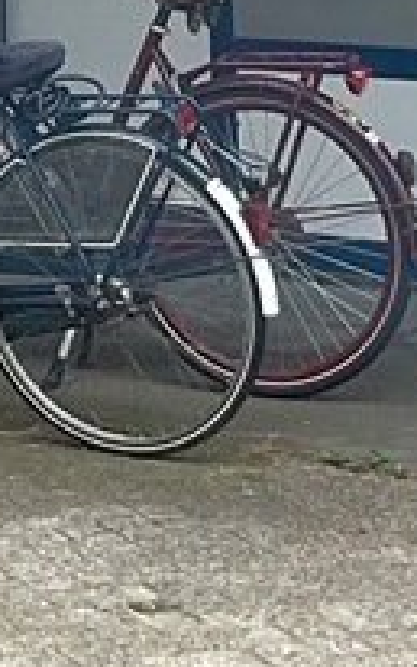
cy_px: -683
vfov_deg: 10.7
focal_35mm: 179
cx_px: -181
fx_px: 3250
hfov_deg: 7.2
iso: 16
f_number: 1.8
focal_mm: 3
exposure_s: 1/586
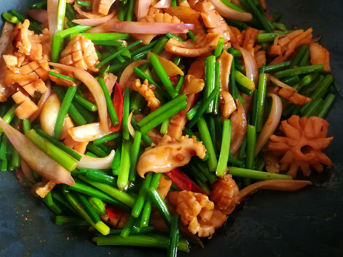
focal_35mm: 36
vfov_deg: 39.4
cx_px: 146
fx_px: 357
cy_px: 96
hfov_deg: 51.2
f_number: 2.2
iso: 320
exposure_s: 1/33.3
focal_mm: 3.83
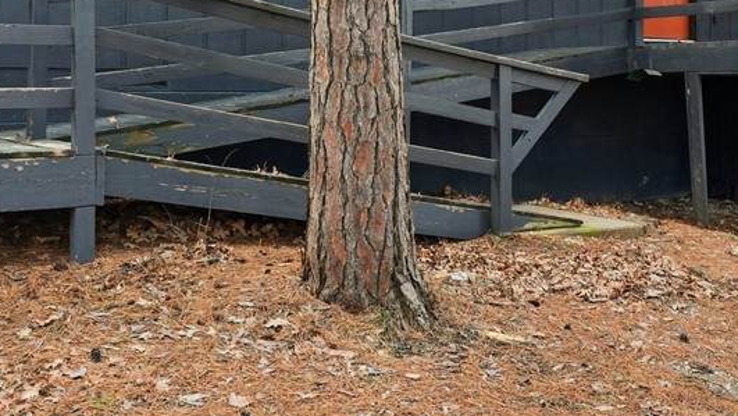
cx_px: 389
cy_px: -85
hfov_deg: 45.4
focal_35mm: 45
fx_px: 881
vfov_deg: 24.1
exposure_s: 1/50
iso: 250
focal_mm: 14
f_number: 9
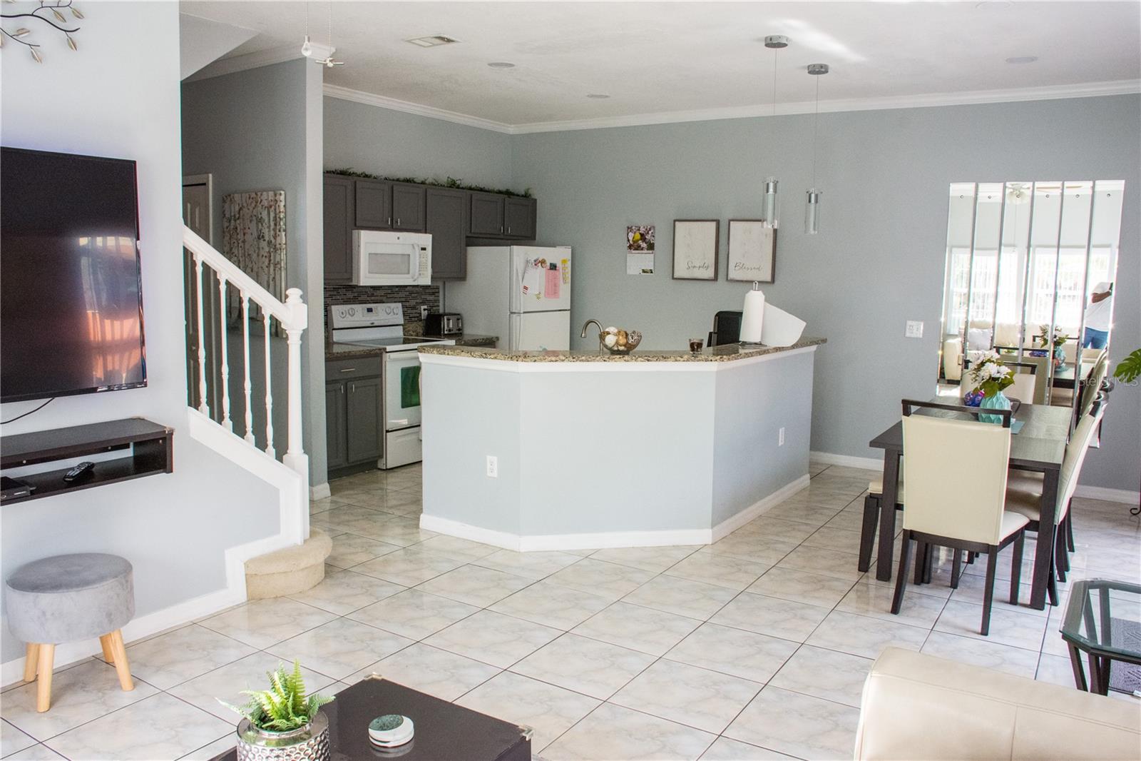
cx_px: 570
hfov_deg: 67.4
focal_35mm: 27
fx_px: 856
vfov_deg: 47.9
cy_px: 380
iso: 1250
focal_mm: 18
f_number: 10
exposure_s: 1/80
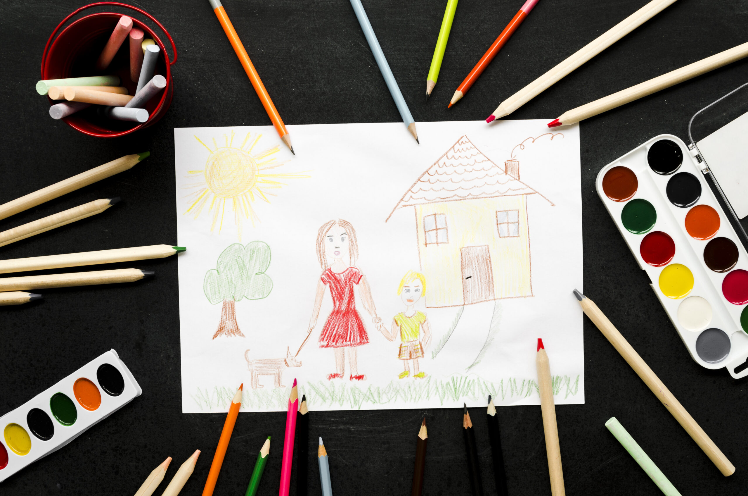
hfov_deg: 39.0
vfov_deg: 26.4
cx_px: 374
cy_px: 248
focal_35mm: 51
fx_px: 1058
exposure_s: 1/8
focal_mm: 34
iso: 100
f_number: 10
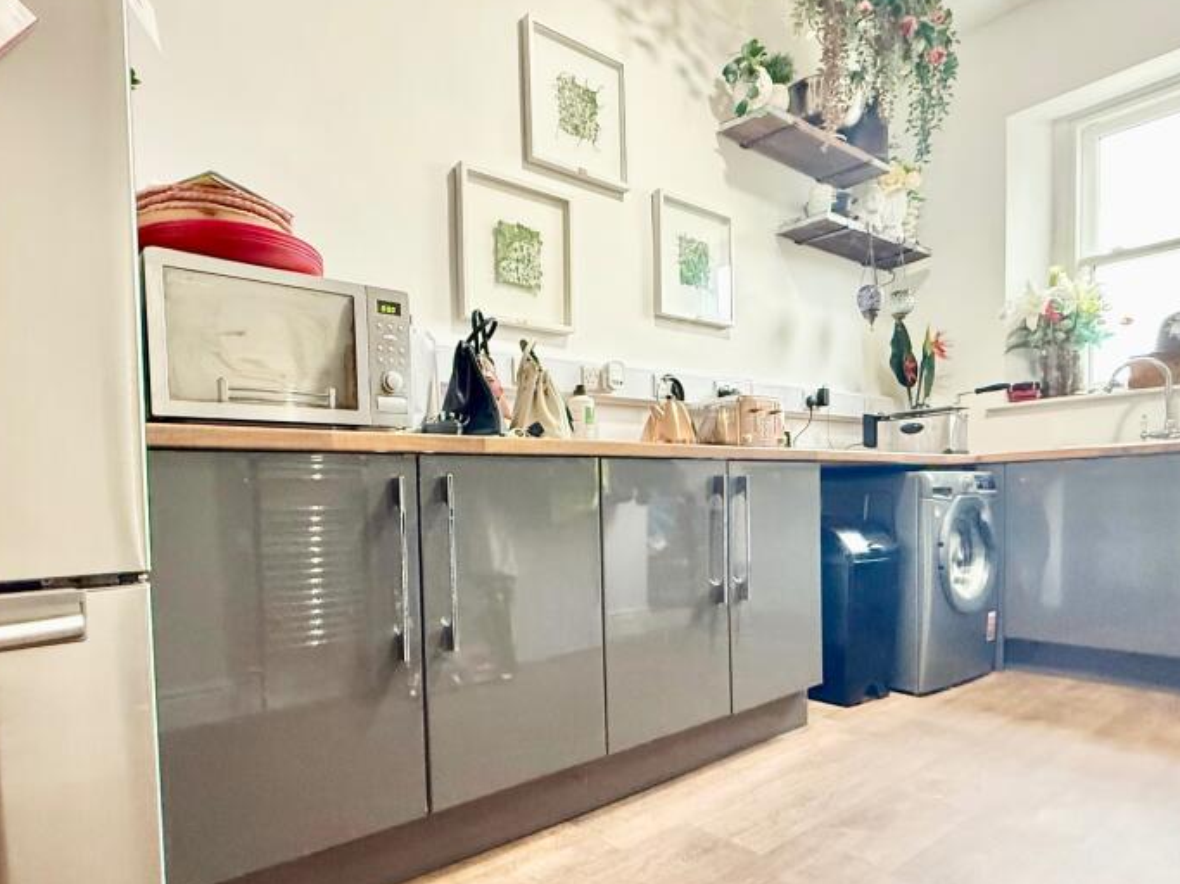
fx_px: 716
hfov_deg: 78.2
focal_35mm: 21
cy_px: 534
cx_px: 477
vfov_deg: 62.8
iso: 800
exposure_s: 1/50
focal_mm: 2.22
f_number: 2.2
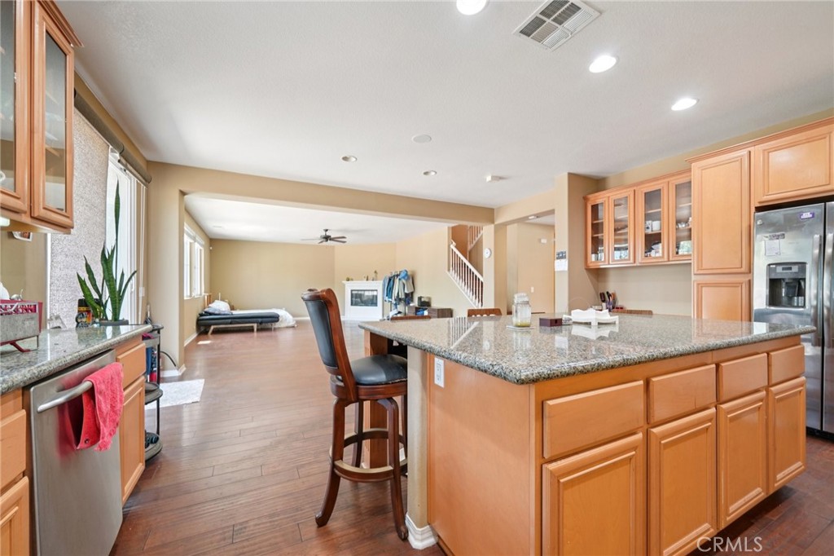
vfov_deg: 85.4
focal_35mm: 13
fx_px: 301
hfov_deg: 108.3
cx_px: 417
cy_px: 278
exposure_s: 1/8
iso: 400
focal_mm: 13
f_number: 8
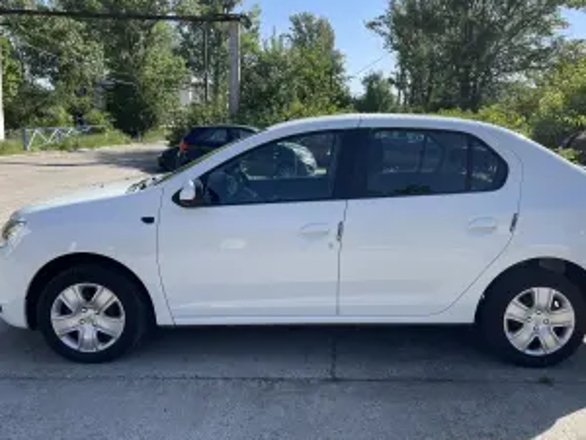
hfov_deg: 59.8
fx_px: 508
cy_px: 203
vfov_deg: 46.8
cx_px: 328
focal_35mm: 30
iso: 32
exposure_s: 1/1976
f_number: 1.6
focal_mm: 5.1
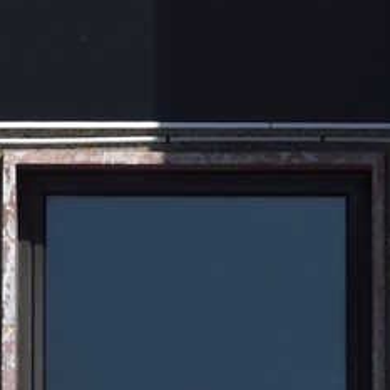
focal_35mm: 1166
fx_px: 14862
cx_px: -914
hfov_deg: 1.5
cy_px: -452
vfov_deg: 1.5
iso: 200
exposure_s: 1/320
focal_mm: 200
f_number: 13
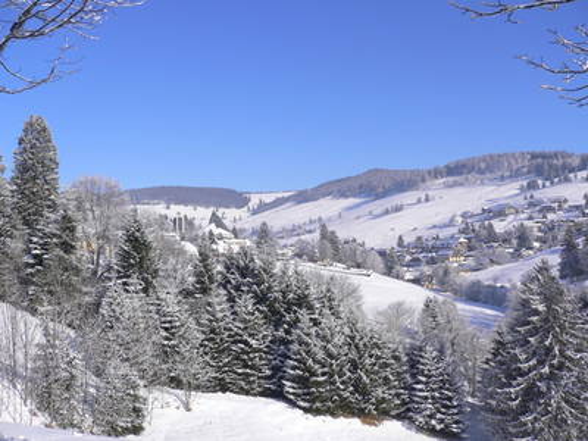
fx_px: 595
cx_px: 294
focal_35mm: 35
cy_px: 220
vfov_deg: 40.7
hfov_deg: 52.6
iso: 80
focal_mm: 5.8
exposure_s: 1/500
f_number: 5.6
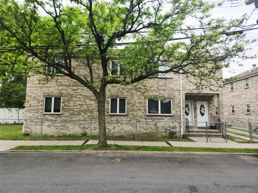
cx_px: 129
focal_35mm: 23
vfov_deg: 58.9
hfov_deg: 73.9
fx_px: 171
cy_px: 96
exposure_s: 1/400
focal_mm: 5.4
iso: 20
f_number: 1.8
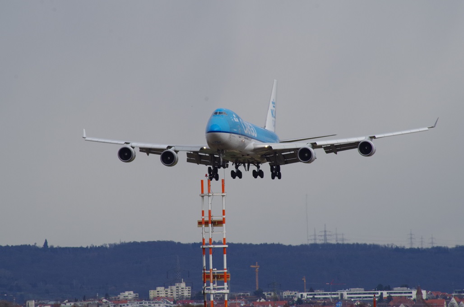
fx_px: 5786
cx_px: 232
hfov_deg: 4.6
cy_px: 154
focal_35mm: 450
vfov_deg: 3.0
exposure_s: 1/500
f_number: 11
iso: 400
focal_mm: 300
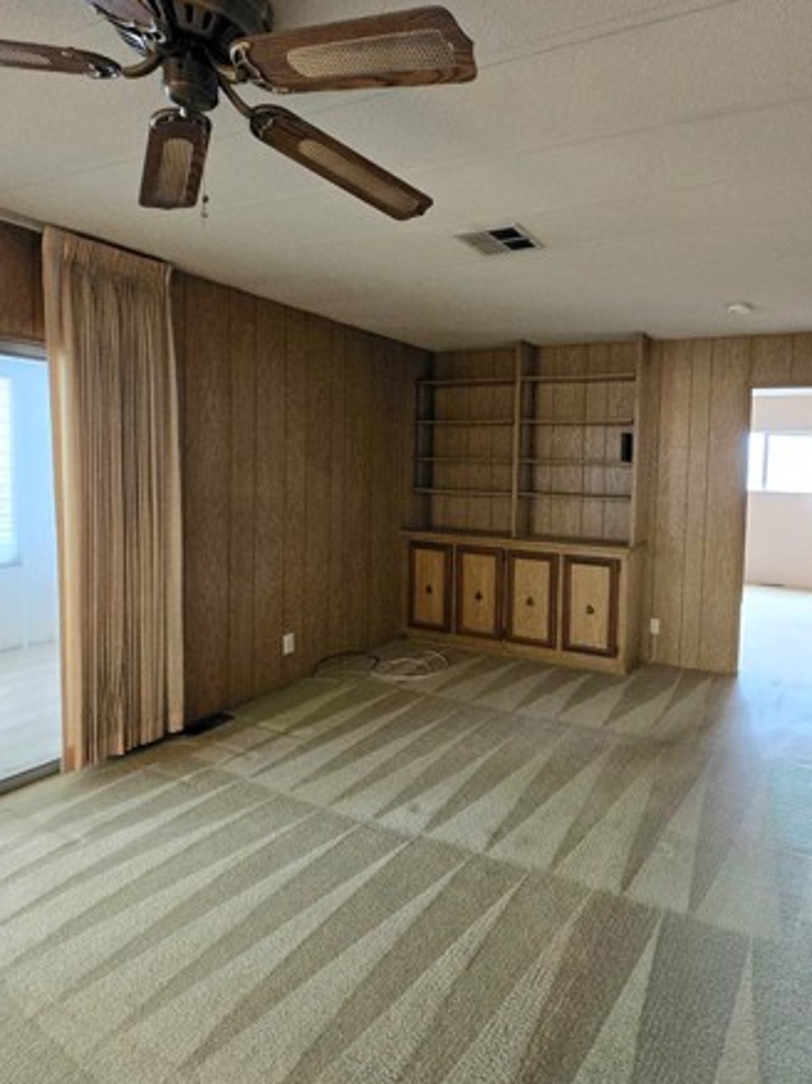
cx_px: 552
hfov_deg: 66.5
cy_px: 500
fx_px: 595
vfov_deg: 84.5
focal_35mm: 19
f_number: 2.2
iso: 1000
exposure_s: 1/60.2
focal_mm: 1.7
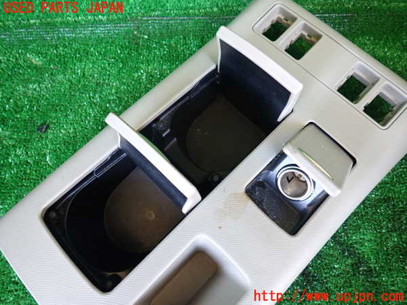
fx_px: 294
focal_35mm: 25
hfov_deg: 69.4
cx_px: 204
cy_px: 152
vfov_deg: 54.9
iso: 250
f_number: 2
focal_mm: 4.5
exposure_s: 1/30
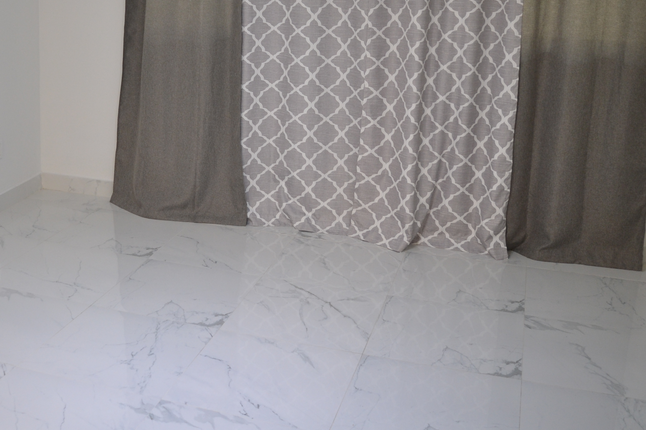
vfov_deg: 29.3
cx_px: 211
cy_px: 100
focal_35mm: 45
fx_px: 807
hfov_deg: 43.0
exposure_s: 1/15
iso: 450
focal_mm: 18
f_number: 3.5
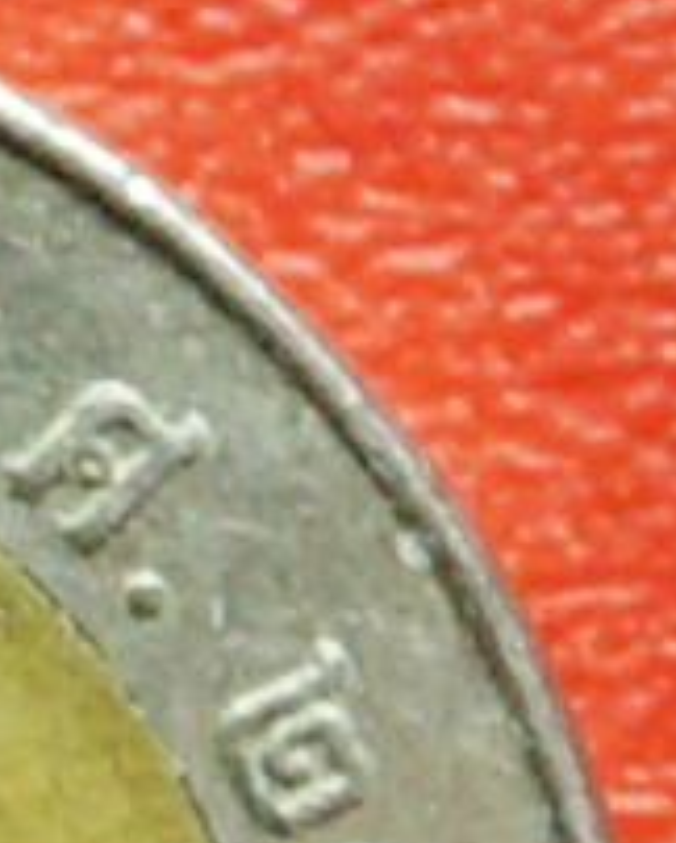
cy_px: 1056
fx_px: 4170
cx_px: -2189
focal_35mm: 167
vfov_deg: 11.3
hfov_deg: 6.8
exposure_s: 1/60
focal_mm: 16
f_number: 3.5
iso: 125
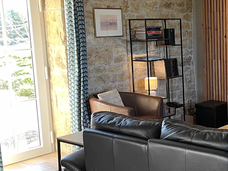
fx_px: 408
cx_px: 229
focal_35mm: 62
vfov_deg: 23.6
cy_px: 87
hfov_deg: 29.1
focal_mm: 5.1
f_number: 1.6
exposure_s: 1/50
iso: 125
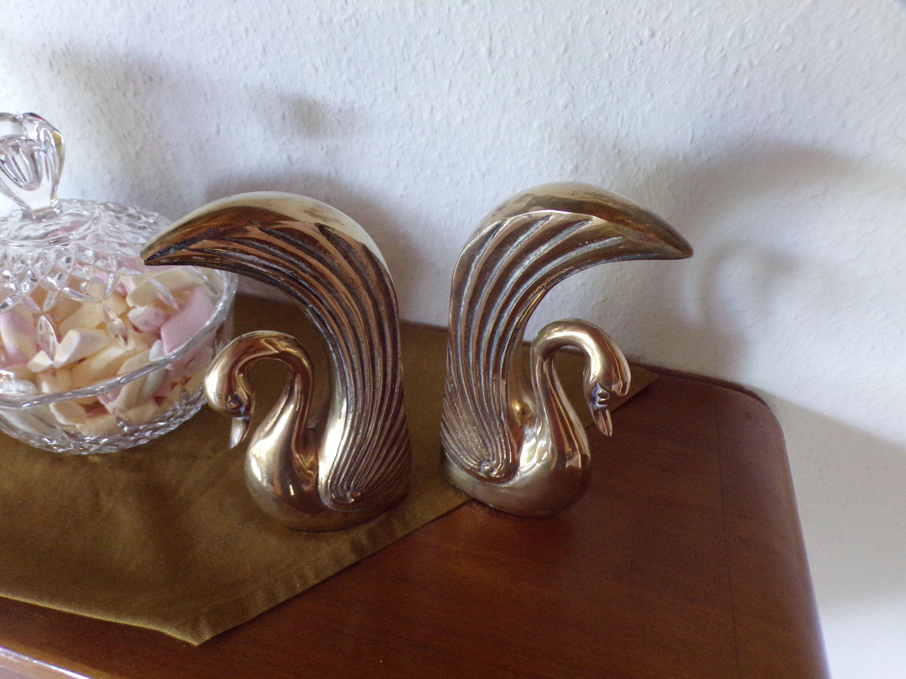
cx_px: 453
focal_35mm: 24
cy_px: 340
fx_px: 628
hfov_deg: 71.6
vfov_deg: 56.8
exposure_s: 1/17
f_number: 3
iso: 470
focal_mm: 4.3
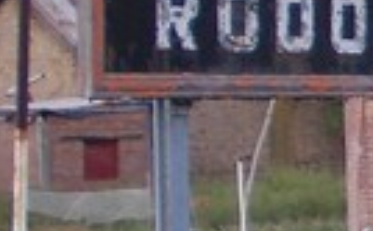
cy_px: 134
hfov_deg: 8.2
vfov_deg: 5.6
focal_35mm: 231
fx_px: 2342
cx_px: 985
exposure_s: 1/320
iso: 80
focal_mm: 5.3
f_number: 3.1
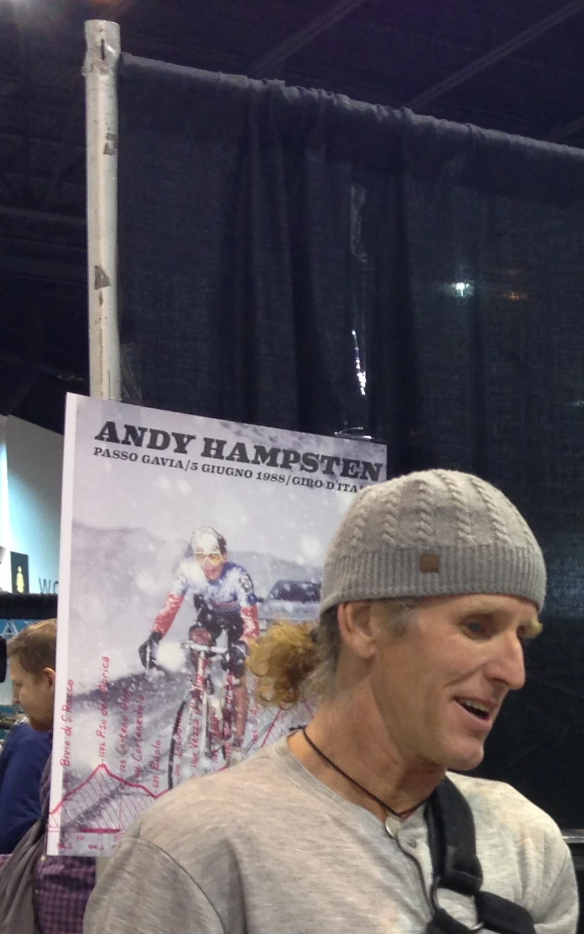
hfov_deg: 14.4
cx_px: 861
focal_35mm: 85
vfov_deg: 23.7
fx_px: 2163
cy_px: 844
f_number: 2.4
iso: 80
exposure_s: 1/20
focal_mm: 4.13
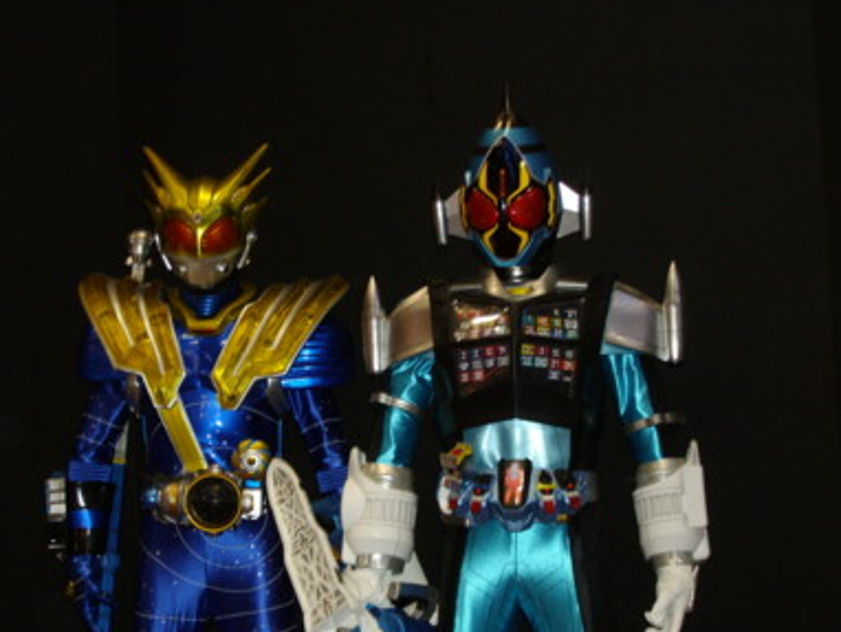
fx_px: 1604
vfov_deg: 22.3
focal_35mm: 66
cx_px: 403
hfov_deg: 29.4
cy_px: 328
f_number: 3.4
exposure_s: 1/60
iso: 169
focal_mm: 9.2
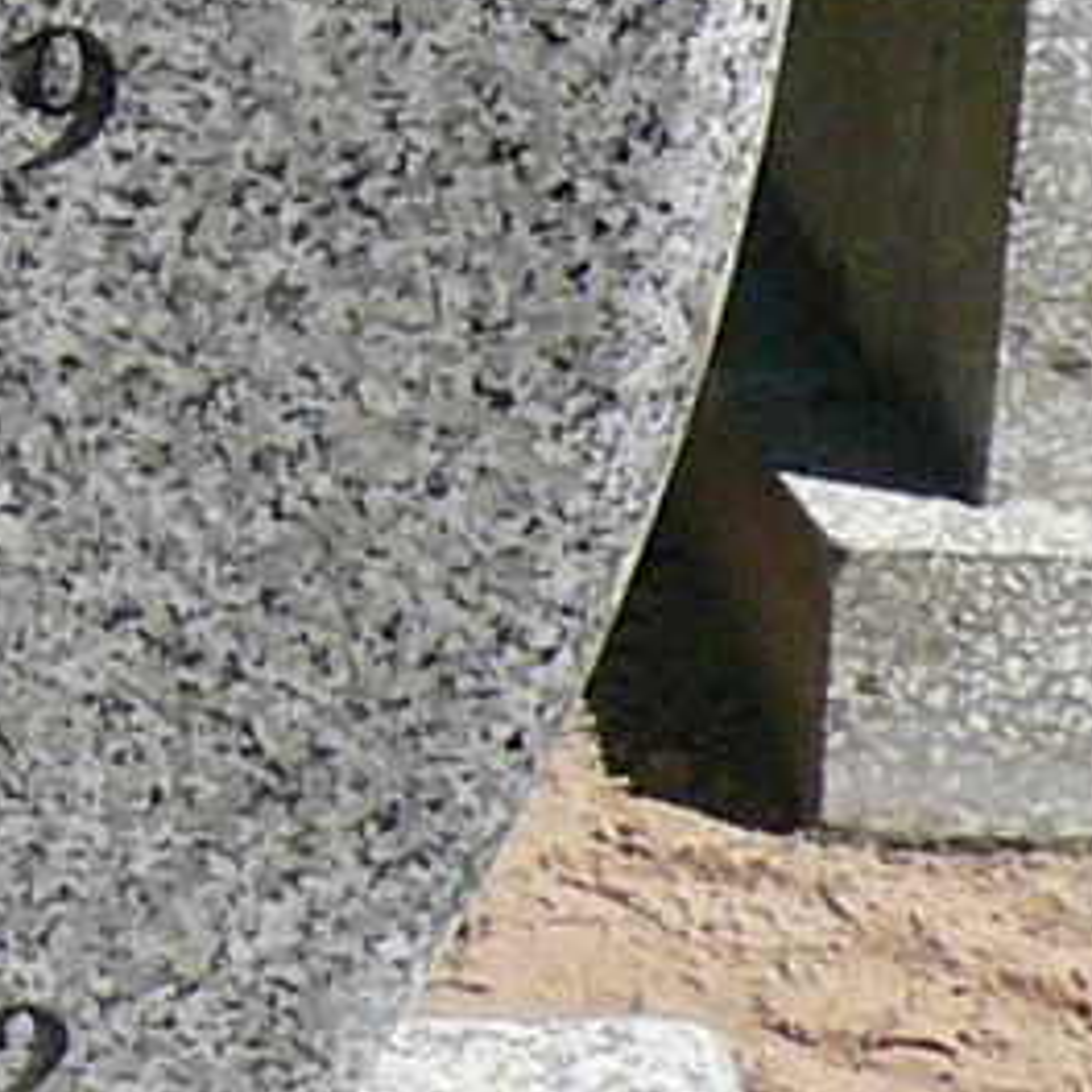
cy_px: -19
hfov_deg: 7.6
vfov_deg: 7.9
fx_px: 7888
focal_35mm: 221
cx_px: -1034
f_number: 8
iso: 100
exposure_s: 1/200
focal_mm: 4.7
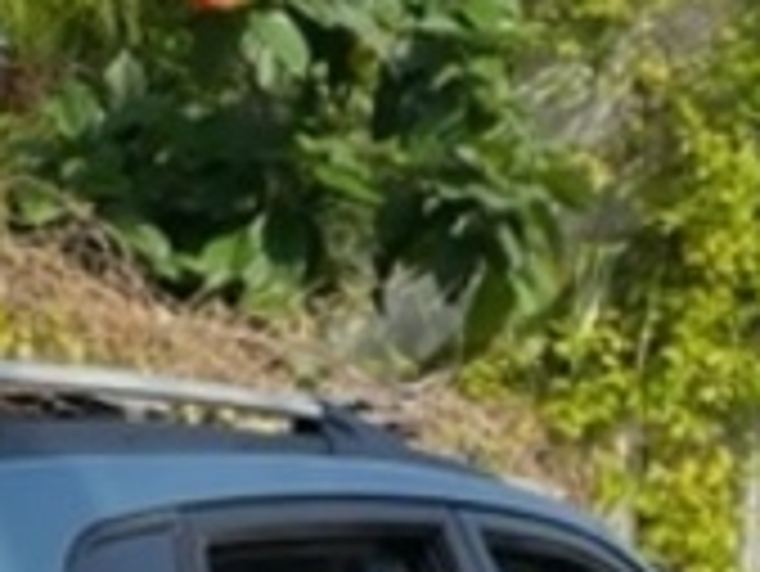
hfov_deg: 15.6
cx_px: -76
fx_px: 2702
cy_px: 1126
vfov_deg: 11.0
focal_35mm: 123
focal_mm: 4.2
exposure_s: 1/1770
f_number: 1.6
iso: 32
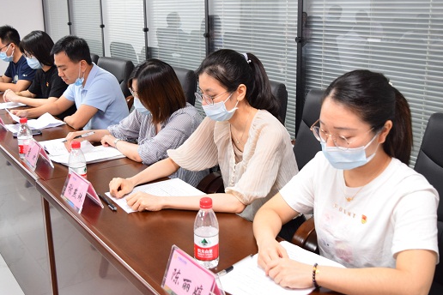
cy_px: 124
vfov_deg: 30.7
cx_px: 196
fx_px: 536
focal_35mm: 44
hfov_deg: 44.8
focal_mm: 25
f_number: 5
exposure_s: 1/60
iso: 1400
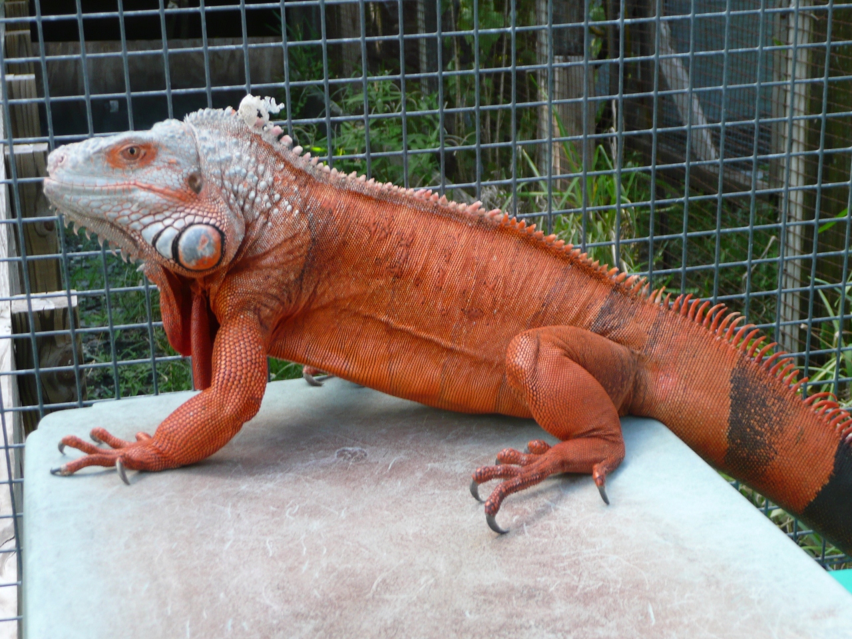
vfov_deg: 23.7
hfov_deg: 31.2
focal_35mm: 62
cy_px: 320
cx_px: 426
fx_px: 1526
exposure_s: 1/50
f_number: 4.5
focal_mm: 10.2
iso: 100
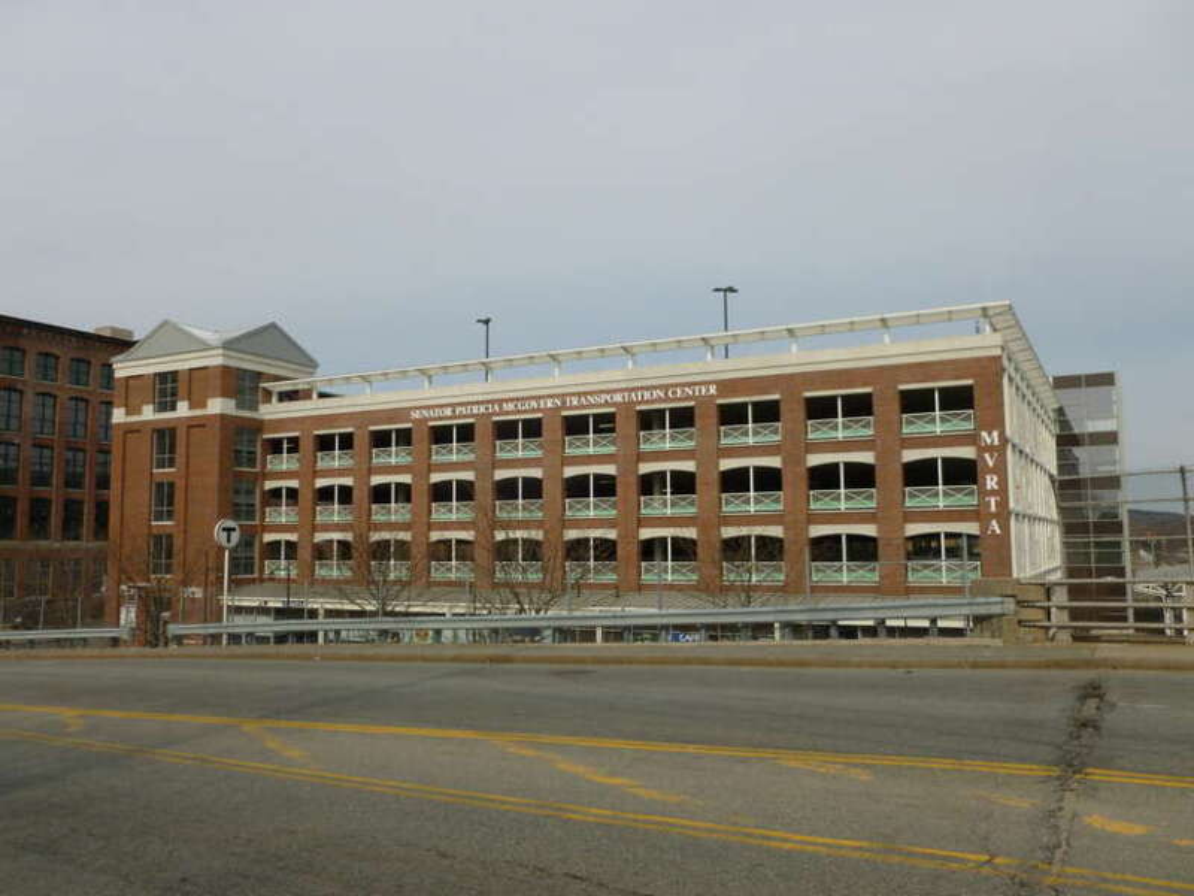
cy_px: 448
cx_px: 597
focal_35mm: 28
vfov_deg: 49.7
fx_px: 966
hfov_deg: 63.4
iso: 100
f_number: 10
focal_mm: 5
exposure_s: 1/160
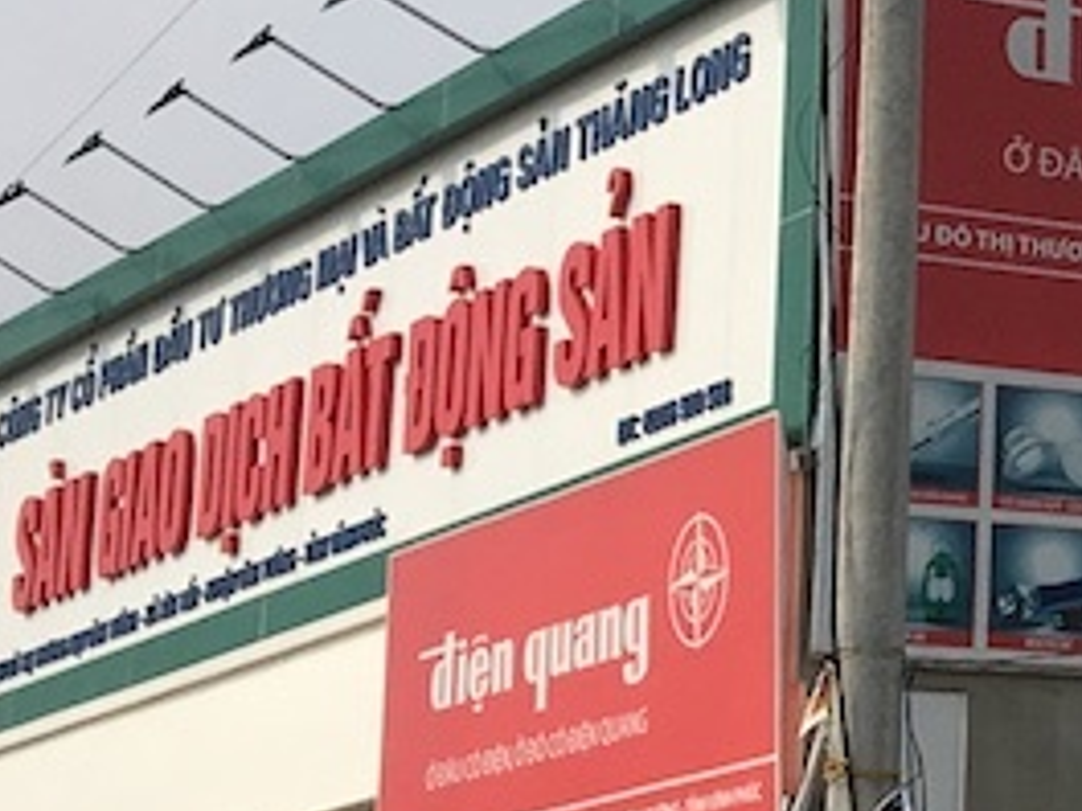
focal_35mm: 88
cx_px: 1434
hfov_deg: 20.2
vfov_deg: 16.7
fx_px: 2751
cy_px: 590
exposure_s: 1/1972
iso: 25
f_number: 2.2
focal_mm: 4.15
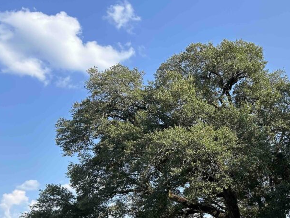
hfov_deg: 41.3
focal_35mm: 44
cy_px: 172
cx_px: 228
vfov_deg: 32.1
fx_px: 369
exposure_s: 1/1412
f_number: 1.5
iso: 50
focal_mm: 5.7
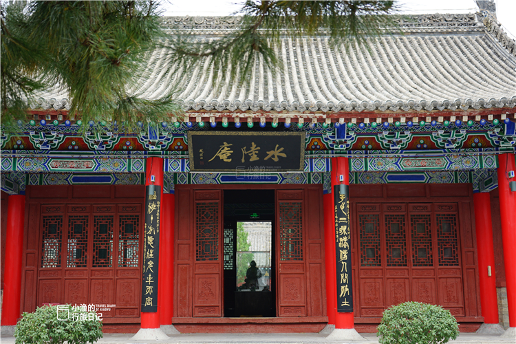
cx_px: 258
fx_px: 602
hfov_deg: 46.4
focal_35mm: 42
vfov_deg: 31.9
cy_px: 172
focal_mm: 42
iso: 100
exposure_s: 1/60
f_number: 4.5
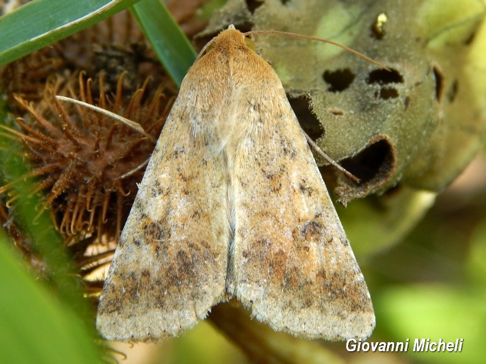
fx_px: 1853
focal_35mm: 132
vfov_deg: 11.2
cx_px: 243
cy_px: 182
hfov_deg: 14.9
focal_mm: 23.4
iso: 125
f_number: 4.8
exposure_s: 1/100
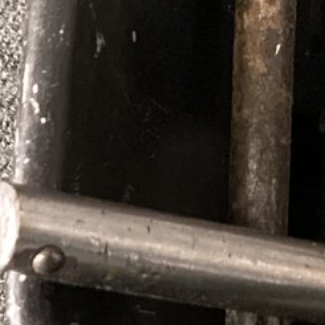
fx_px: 1795
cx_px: 428
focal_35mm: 169
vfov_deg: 9.4
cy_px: 745
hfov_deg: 10.1
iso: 320
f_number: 2.4
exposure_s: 1/40
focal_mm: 3.3
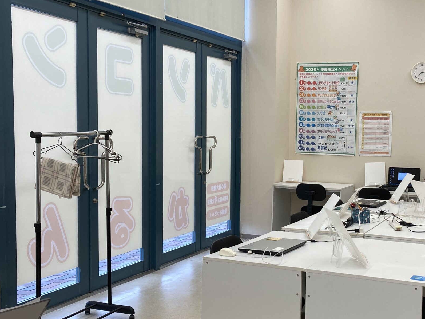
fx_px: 553
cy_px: 179
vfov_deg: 32.2
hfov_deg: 41.2
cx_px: 305
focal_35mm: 45
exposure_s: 1/120
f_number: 1.8
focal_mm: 3.99
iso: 50
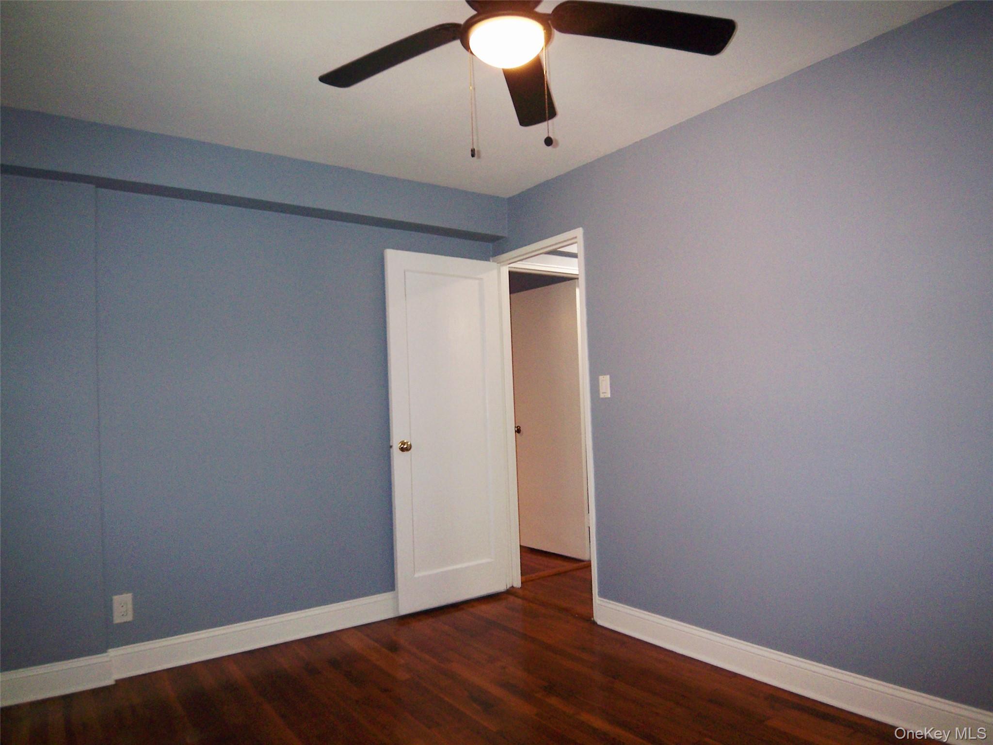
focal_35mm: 23
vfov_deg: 58.9
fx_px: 660
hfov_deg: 73.9
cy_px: 372
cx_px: 496
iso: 125
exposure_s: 1/30
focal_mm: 3.8
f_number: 2.8
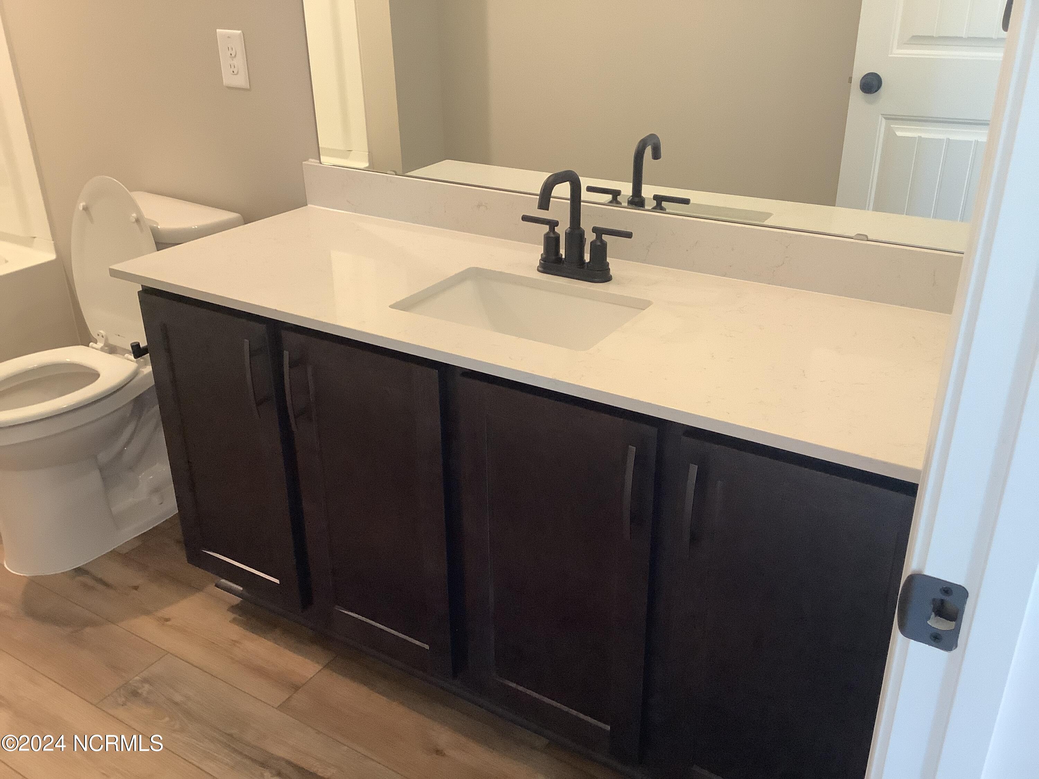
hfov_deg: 58.4
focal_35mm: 31
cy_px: 390
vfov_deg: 45.4
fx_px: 930
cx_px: 520
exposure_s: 1/50
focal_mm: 3.3
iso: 320
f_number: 2.4
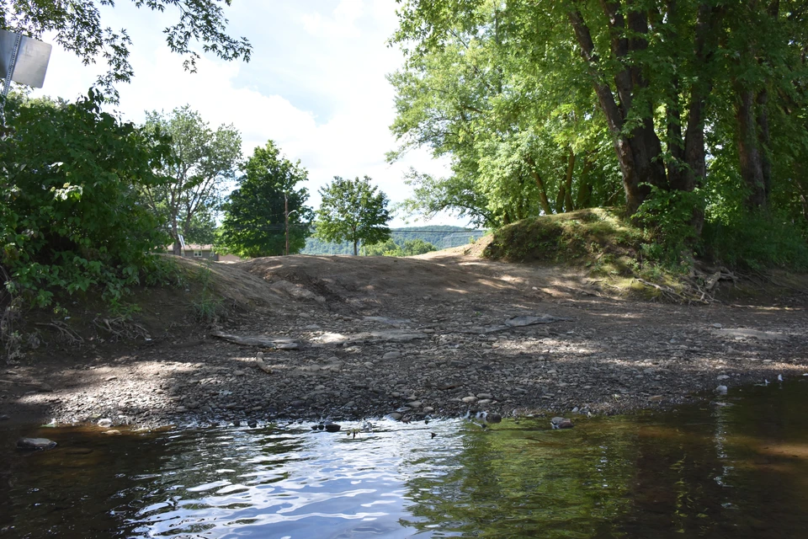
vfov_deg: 47.9
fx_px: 606
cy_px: 270
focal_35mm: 27
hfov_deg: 67.4
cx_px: 404
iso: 450
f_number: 8
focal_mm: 18
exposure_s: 1/500
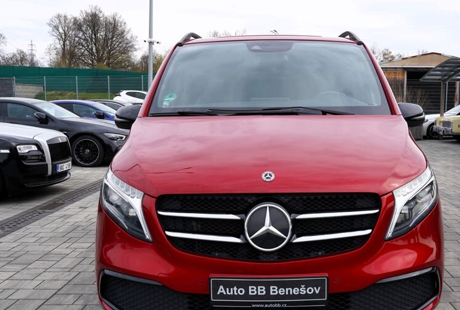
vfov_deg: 33.5
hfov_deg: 48.1
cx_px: 271
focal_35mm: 40
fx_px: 512
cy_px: 188
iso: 100
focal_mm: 29
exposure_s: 1/160
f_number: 6.3
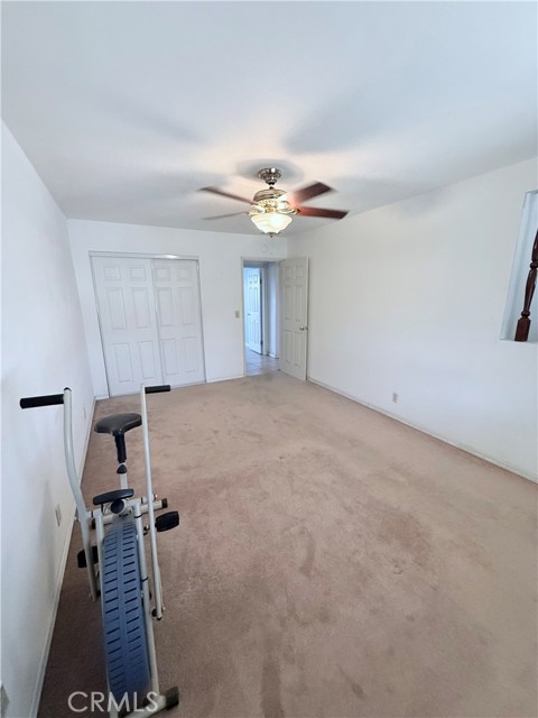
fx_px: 290
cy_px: 359
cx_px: 269
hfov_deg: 85.7
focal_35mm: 14
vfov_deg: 102.1
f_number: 2.2
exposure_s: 1/120
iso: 500
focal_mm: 2.22
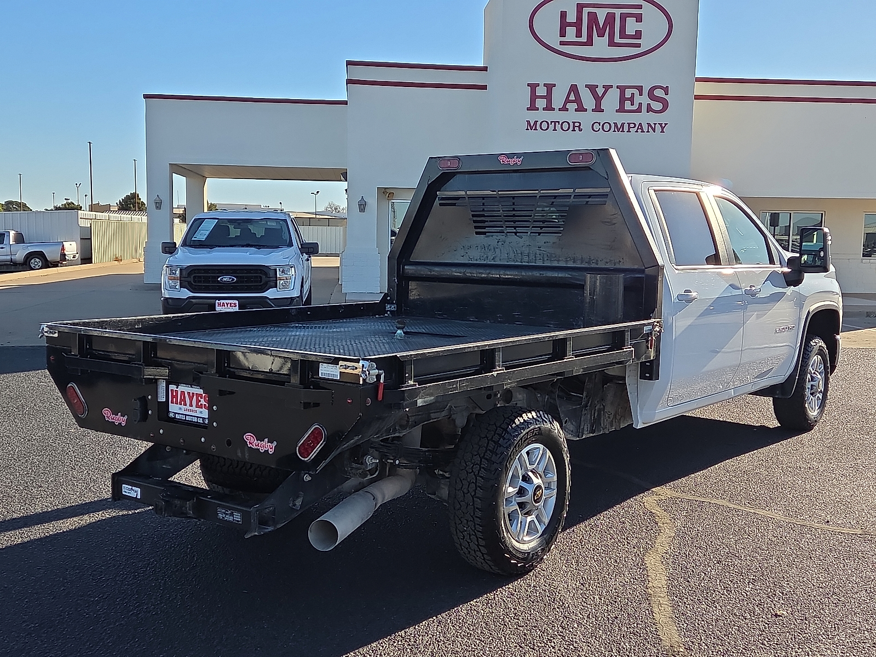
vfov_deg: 36.8
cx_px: 438
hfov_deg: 47.9
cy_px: 328
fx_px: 987
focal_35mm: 39
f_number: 1.8
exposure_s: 1/1250
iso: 25
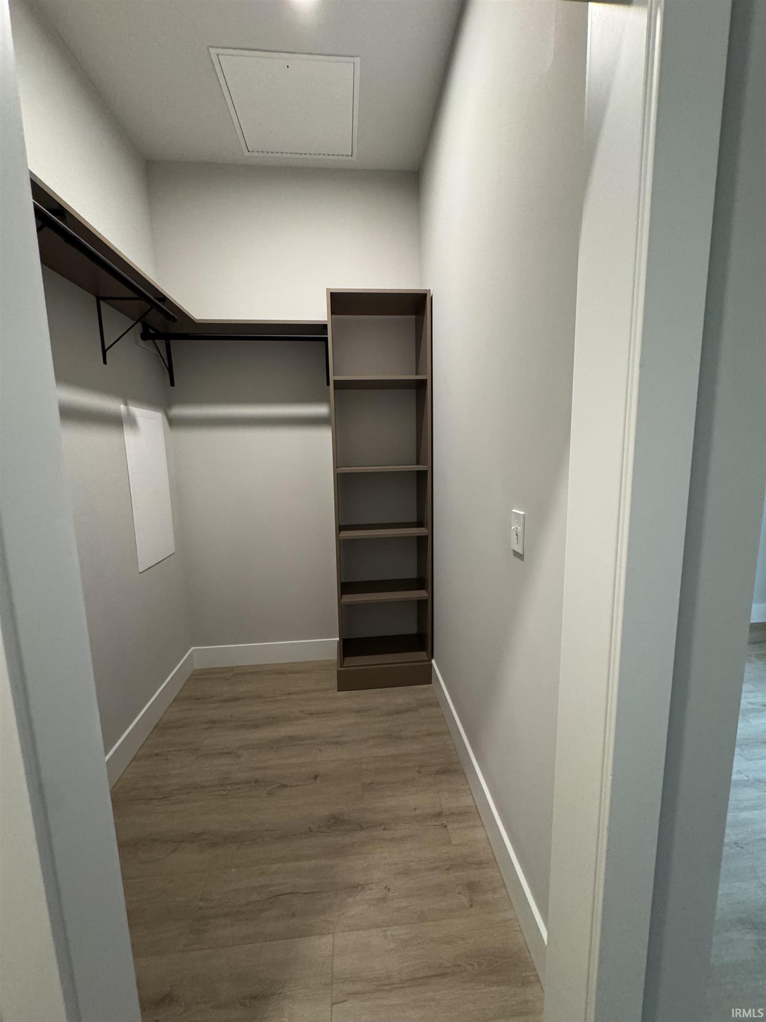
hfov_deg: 85.7
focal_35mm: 14
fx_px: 413
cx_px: 383
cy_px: 511
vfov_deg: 102.1
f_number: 2.2
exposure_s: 1/60
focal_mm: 2.22
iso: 500
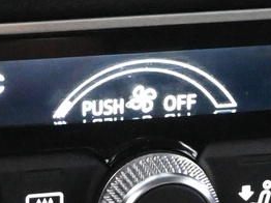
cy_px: -38
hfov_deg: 8.1
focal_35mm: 245
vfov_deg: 6.0
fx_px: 1920
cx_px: 93
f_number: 4.5
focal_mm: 27.5
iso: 11400
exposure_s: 1/40
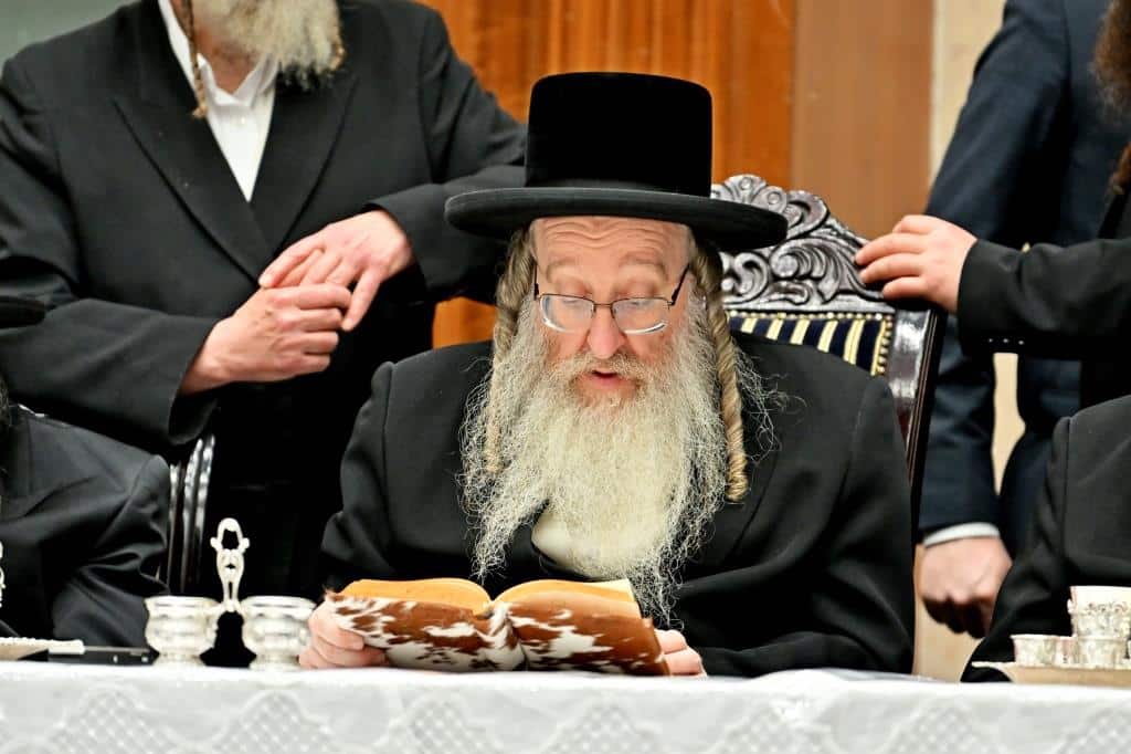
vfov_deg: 4.6
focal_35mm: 300
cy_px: 377
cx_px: 566
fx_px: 9421
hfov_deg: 6.9
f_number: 2.8
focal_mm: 200
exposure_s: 1/250
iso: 800
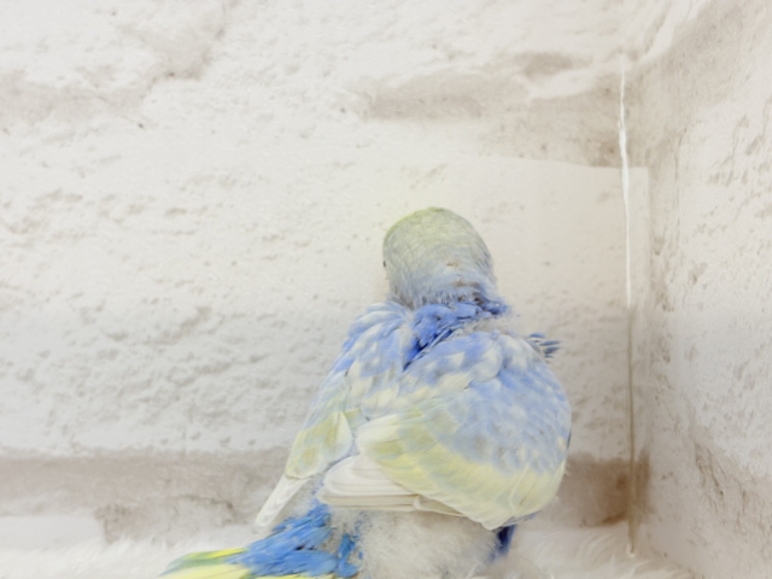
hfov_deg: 36.8
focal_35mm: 52
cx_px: 386
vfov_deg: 28.0
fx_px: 1160
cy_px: 290
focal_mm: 5.96
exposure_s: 1/100
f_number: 1.6
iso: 100
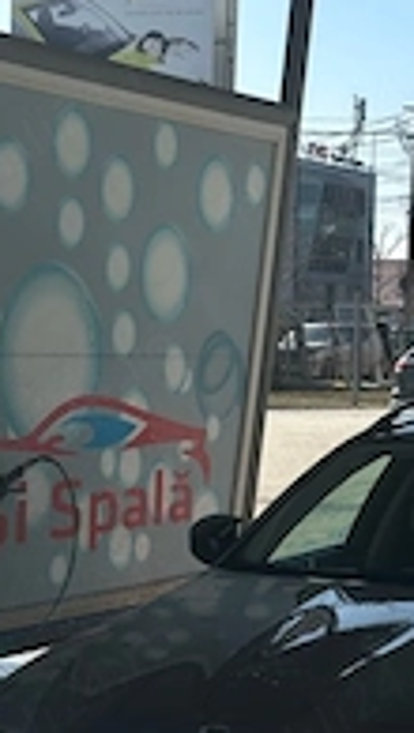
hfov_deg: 11.2
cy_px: 466
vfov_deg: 19.9
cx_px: 422
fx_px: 2084
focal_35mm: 107
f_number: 1.78
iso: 64
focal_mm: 6.86
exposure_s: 1/2890
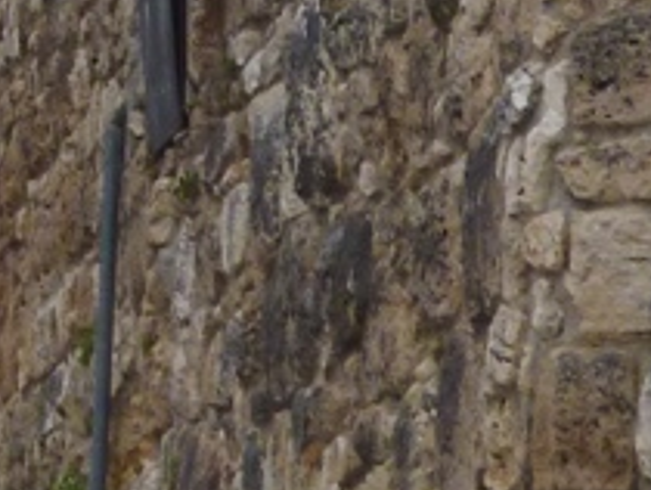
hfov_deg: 5.0
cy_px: -22
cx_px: -732
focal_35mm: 388
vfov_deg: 3.8
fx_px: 7305
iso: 100
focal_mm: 11.2
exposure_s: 1/320
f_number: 4.7
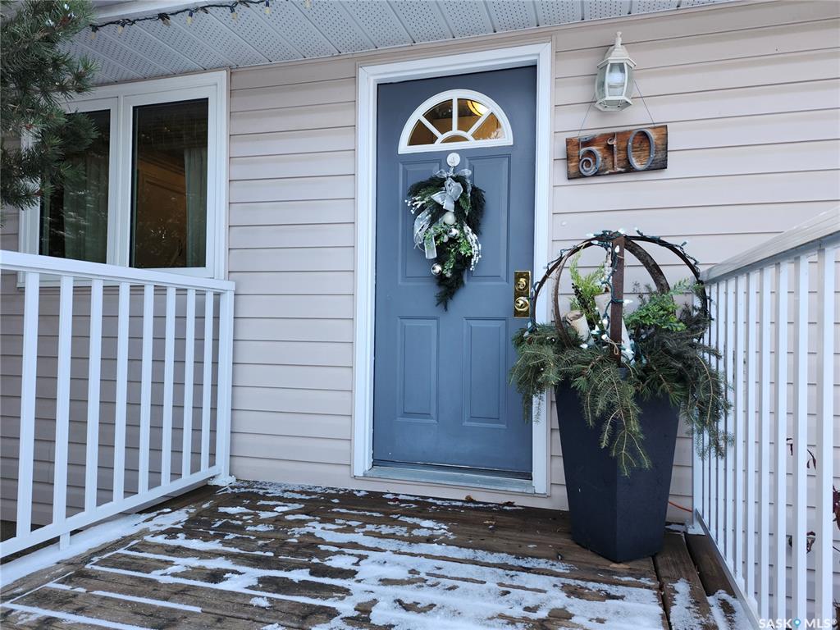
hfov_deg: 73.9
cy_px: 315
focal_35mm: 23
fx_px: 558
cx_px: 420
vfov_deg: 58.9
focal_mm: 5.54
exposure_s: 1/180
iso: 80
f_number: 1.8
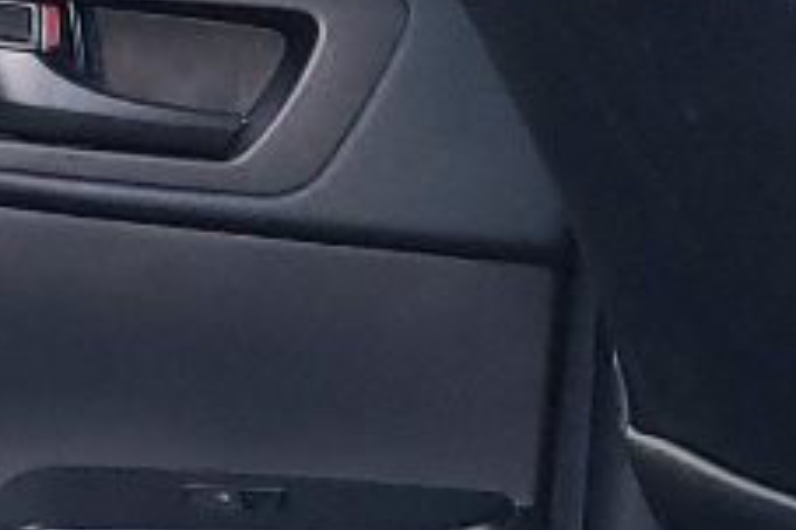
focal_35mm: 191
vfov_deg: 6.8
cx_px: -870
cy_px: 1334
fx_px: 4220
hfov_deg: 9.9
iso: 130
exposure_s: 1/60.2
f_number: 1.5
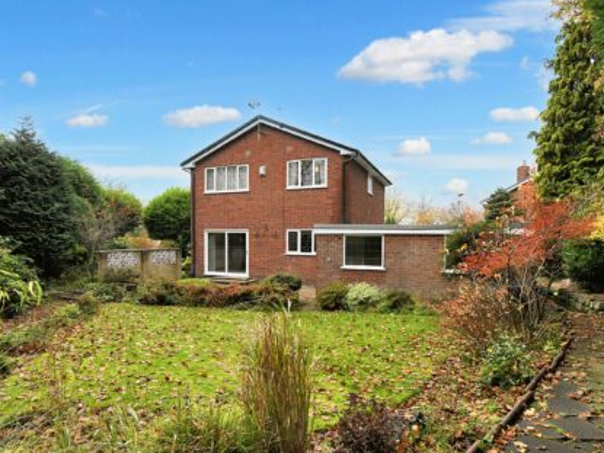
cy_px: 253
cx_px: 293
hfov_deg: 81.7
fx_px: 349
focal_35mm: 20
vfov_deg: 65.7
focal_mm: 10
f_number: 10
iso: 1600
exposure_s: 1/400
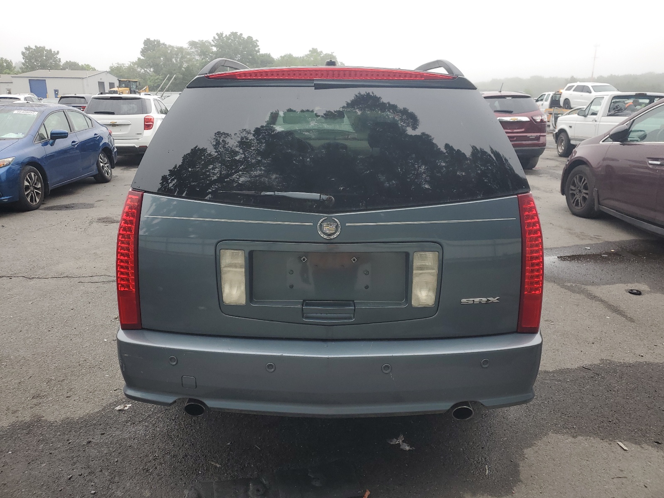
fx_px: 499
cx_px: 332
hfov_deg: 67.3
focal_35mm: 26
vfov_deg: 53.1
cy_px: 249
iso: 50
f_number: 1.5
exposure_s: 1/294
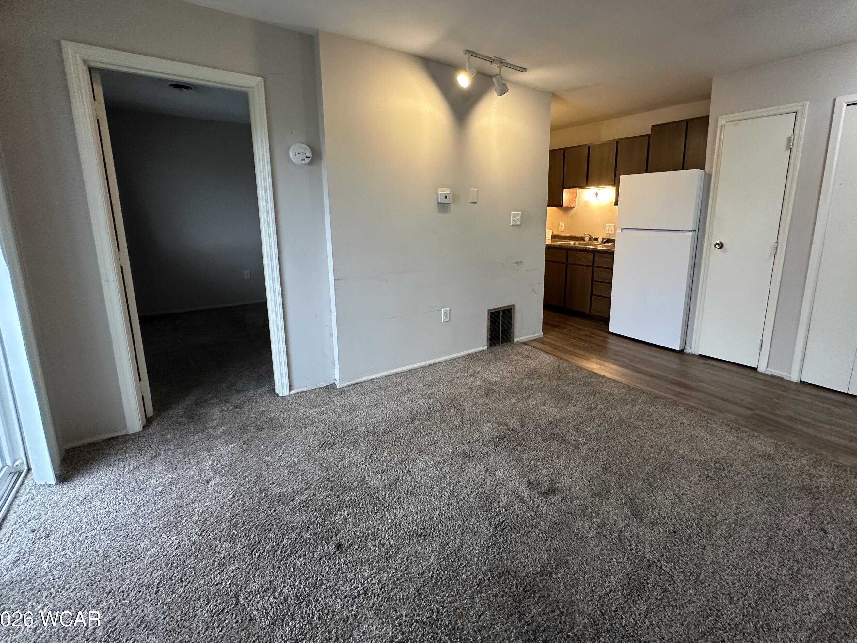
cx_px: 461
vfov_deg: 77.8
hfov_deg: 94.3
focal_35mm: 16
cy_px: 285
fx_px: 396
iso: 250
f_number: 2.2
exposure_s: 1/60
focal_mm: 2.22
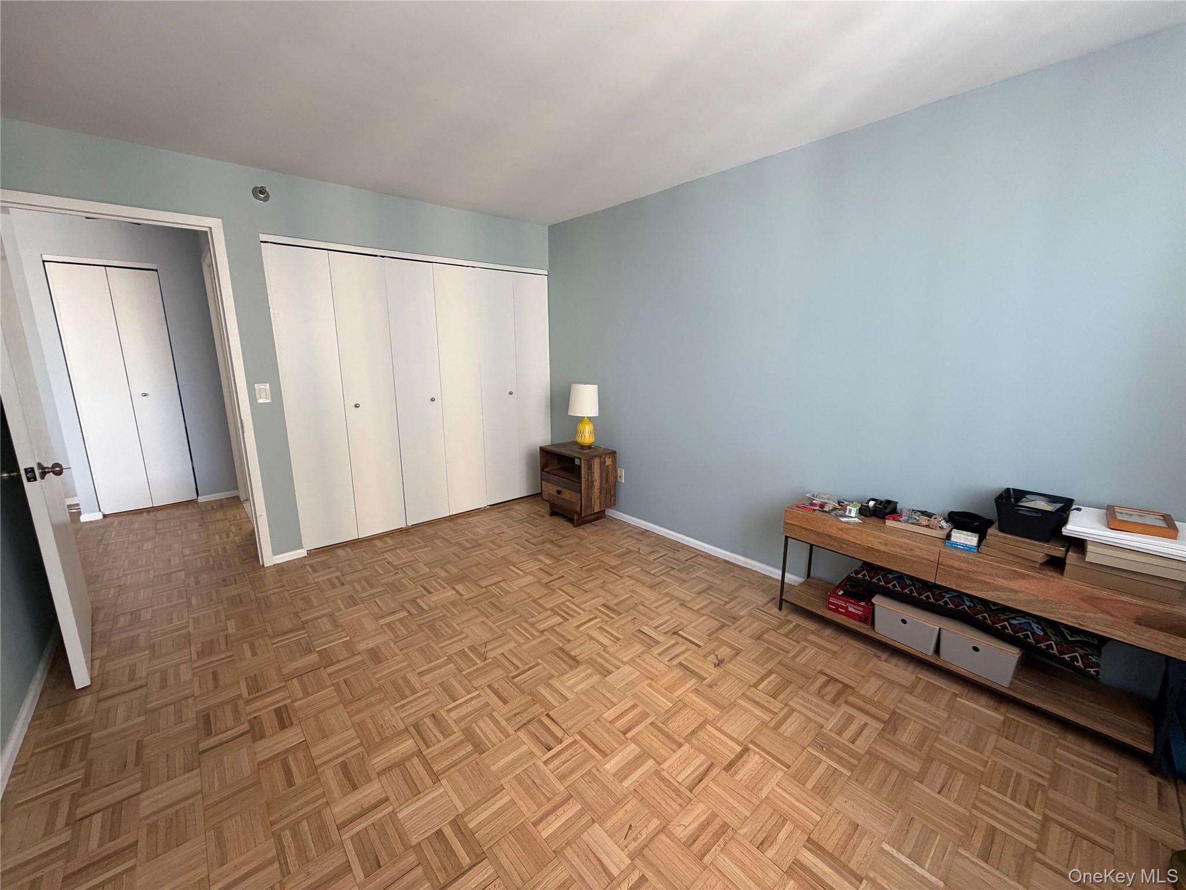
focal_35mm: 14
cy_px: 445
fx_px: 480
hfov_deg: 102.1
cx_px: 593
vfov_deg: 85.7
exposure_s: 1/121
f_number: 2.2
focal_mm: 2.22
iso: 250
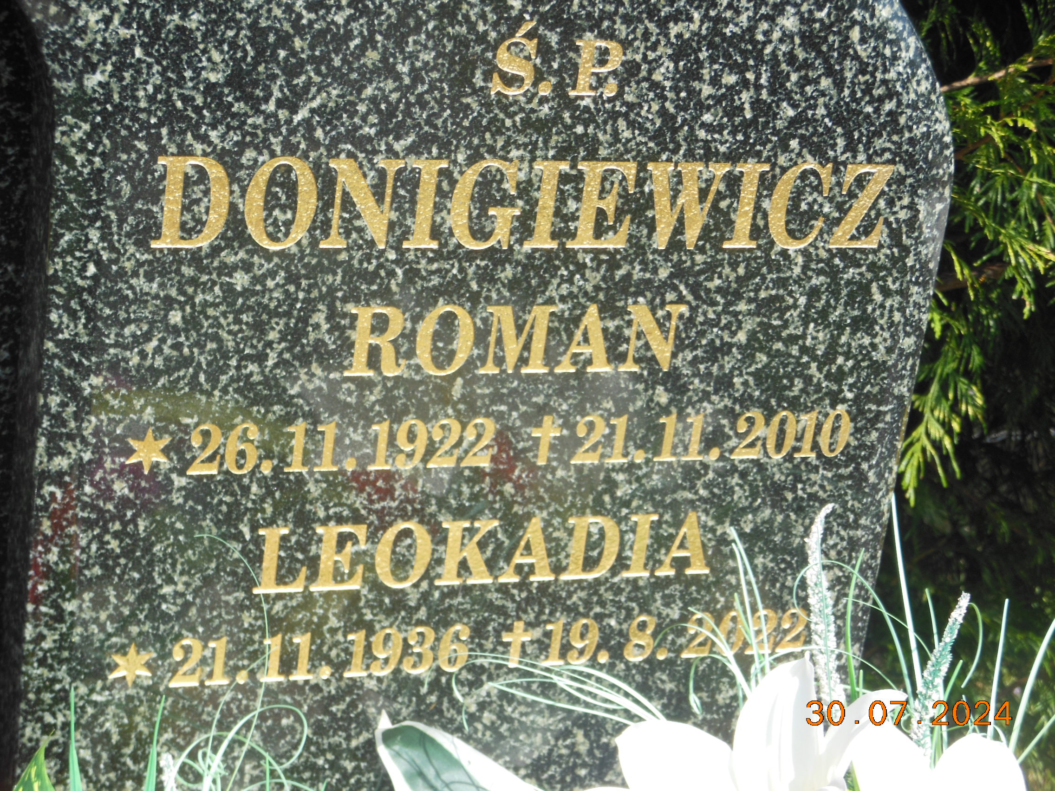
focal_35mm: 87
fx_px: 2652
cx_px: 528
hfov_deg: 22.5
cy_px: 396
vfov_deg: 17.0
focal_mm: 15.5
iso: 125
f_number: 4.6
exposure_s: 1/400
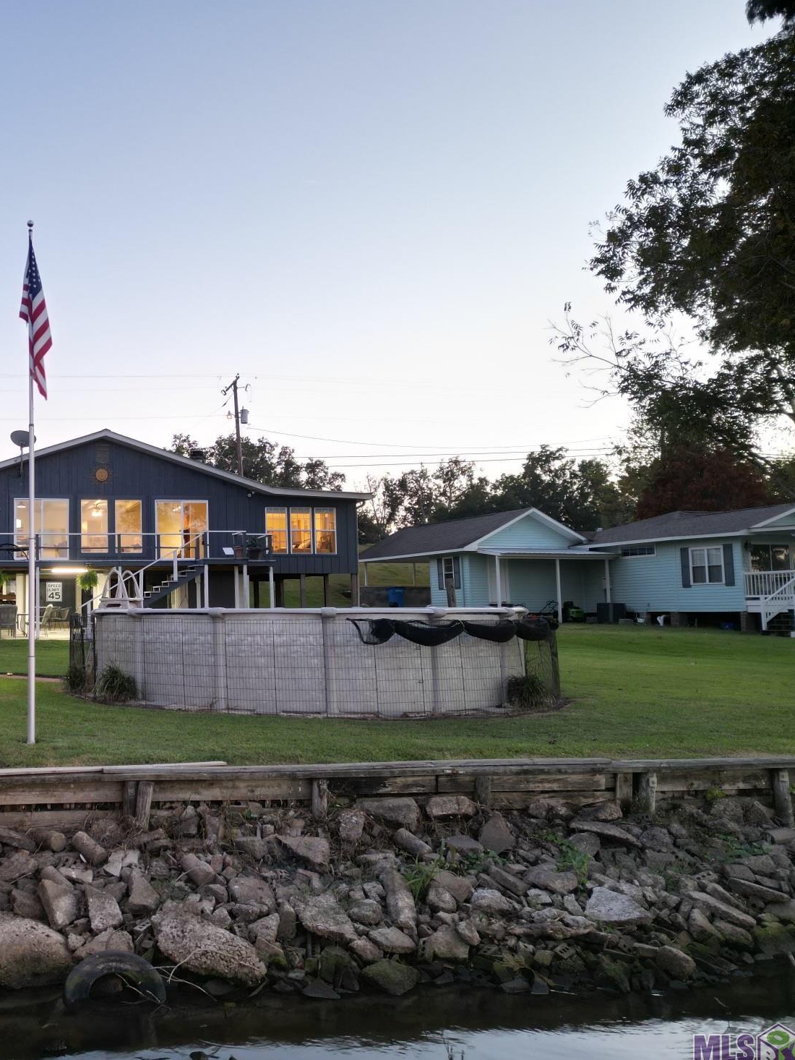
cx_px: 72
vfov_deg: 55.3
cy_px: 530
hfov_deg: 39.7
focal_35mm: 33
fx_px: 1010
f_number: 1.7
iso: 100
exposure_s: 1/25
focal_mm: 6.72
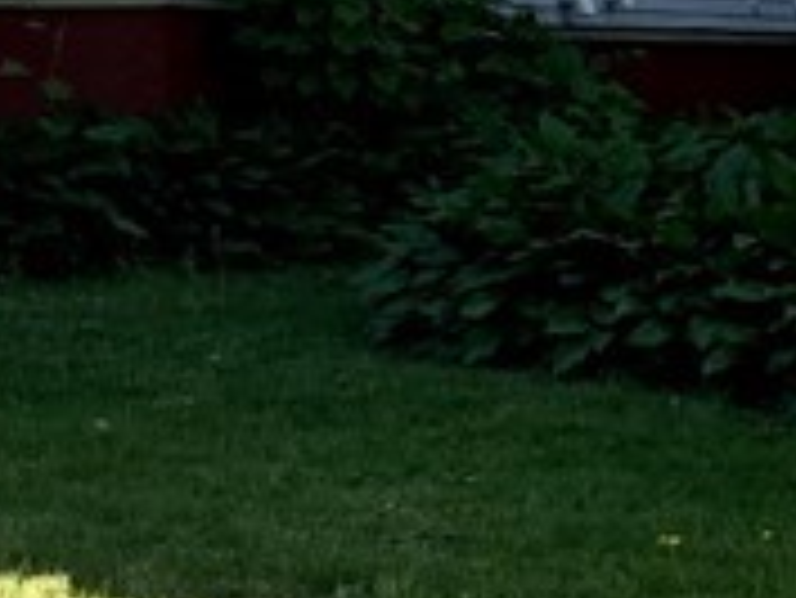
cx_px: -279
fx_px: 3452
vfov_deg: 9.4
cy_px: -531
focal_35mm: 150
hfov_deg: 12.7
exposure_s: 1/647
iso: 25
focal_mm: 4.25
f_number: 1.8
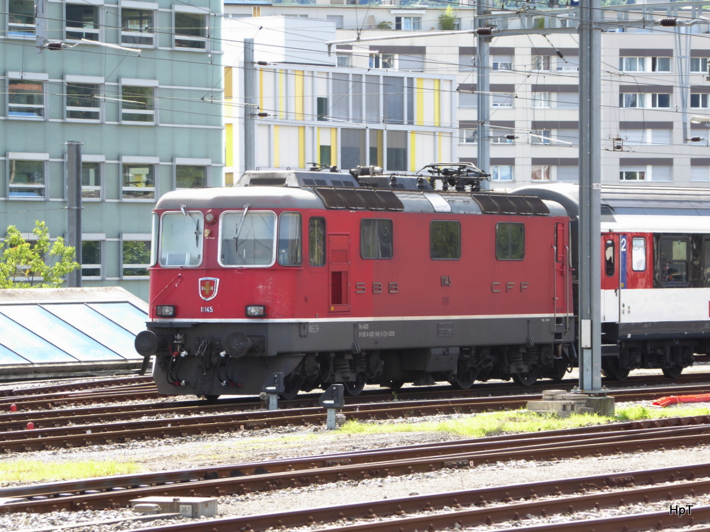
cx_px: 355
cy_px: 266
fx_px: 4882
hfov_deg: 8.3
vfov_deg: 6.2
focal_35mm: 238
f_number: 5.6
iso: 100
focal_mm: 38.4
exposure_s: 1/80
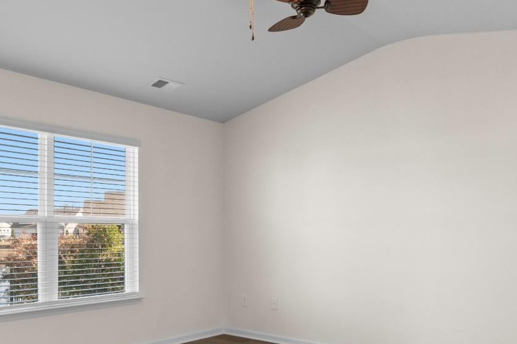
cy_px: 226
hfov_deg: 57.0
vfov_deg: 39.5
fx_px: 474
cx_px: 218
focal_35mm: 33
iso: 100
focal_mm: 11.5
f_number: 4.8
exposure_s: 1/5
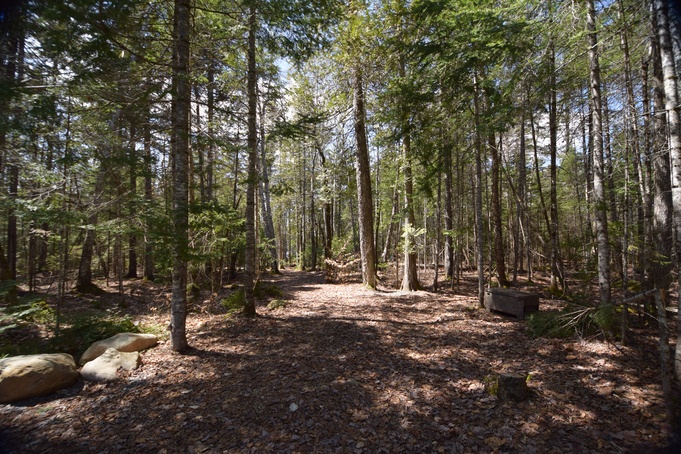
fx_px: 284
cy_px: 227
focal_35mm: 15
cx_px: 340
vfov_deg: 77.4
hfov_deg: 100.4
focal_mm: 10
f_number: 3.5
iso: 200
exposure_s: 1/500
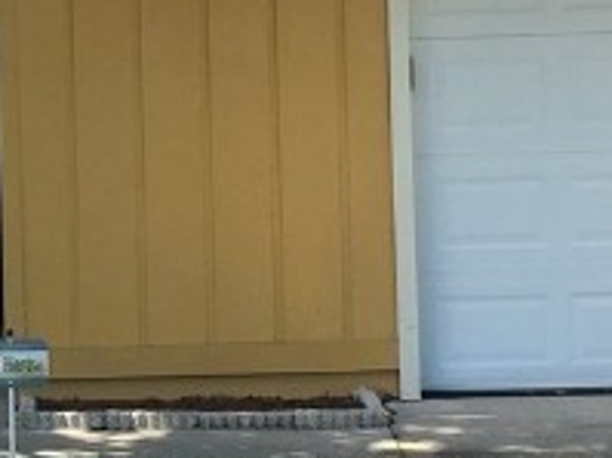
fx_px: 2633
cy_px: 234
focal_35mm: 149
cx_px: 6
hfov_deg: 13.1
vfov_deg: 9.9
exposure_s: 1/1115
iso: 25
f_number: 2.2
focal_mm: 4.15
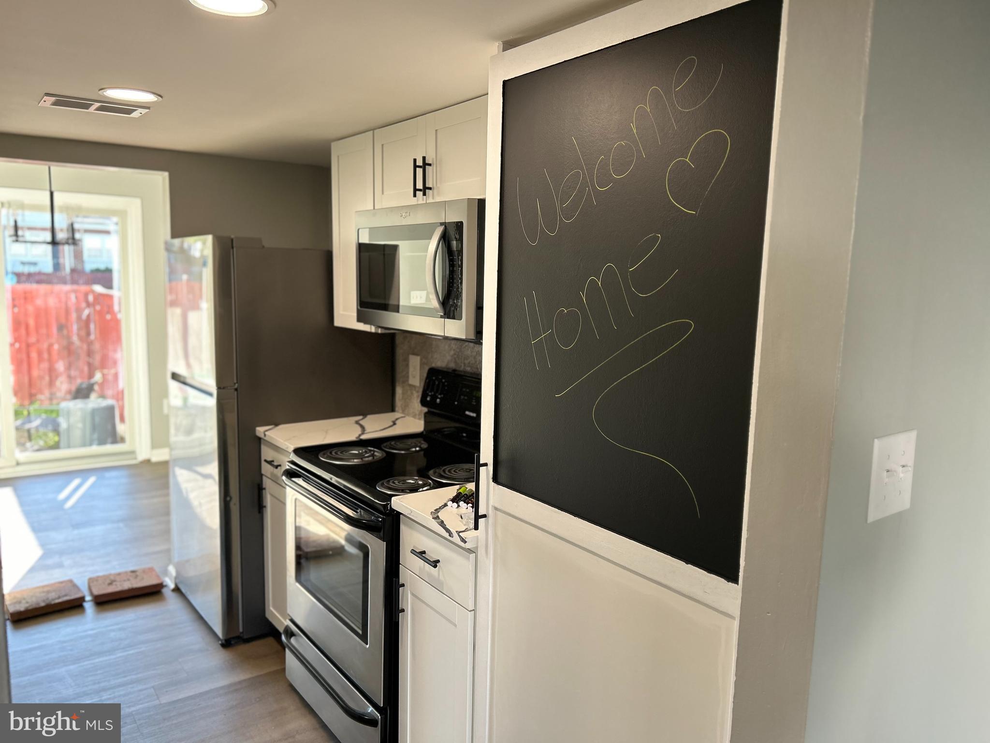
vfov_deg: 53.1
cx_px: 495
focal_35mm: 26
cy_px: 372
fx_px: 744
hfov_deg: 67.3
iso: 100
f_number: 1.5
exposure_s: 1/120
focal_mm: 5.7
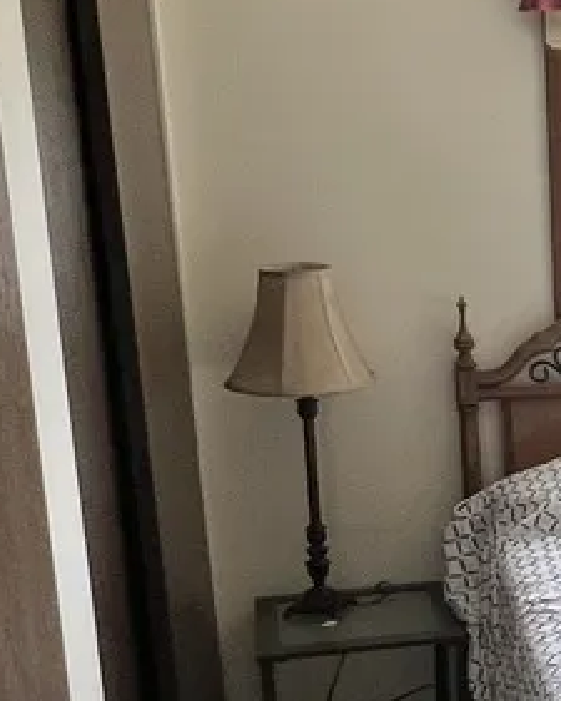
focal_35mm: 65
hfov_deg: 20.6
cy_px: 501
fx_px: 1348
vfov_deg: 28.8
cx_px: 800
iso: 125
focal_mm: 1.57
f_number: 1.8
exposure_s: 1/60
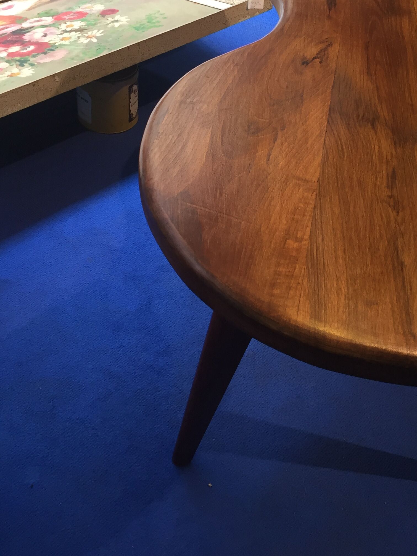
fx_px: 755
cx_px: 333
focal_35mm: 47
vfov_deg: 40.2
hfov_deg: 30.1
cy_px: 211
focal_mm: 4.15
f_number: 2.2
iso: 80
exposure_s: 1/33
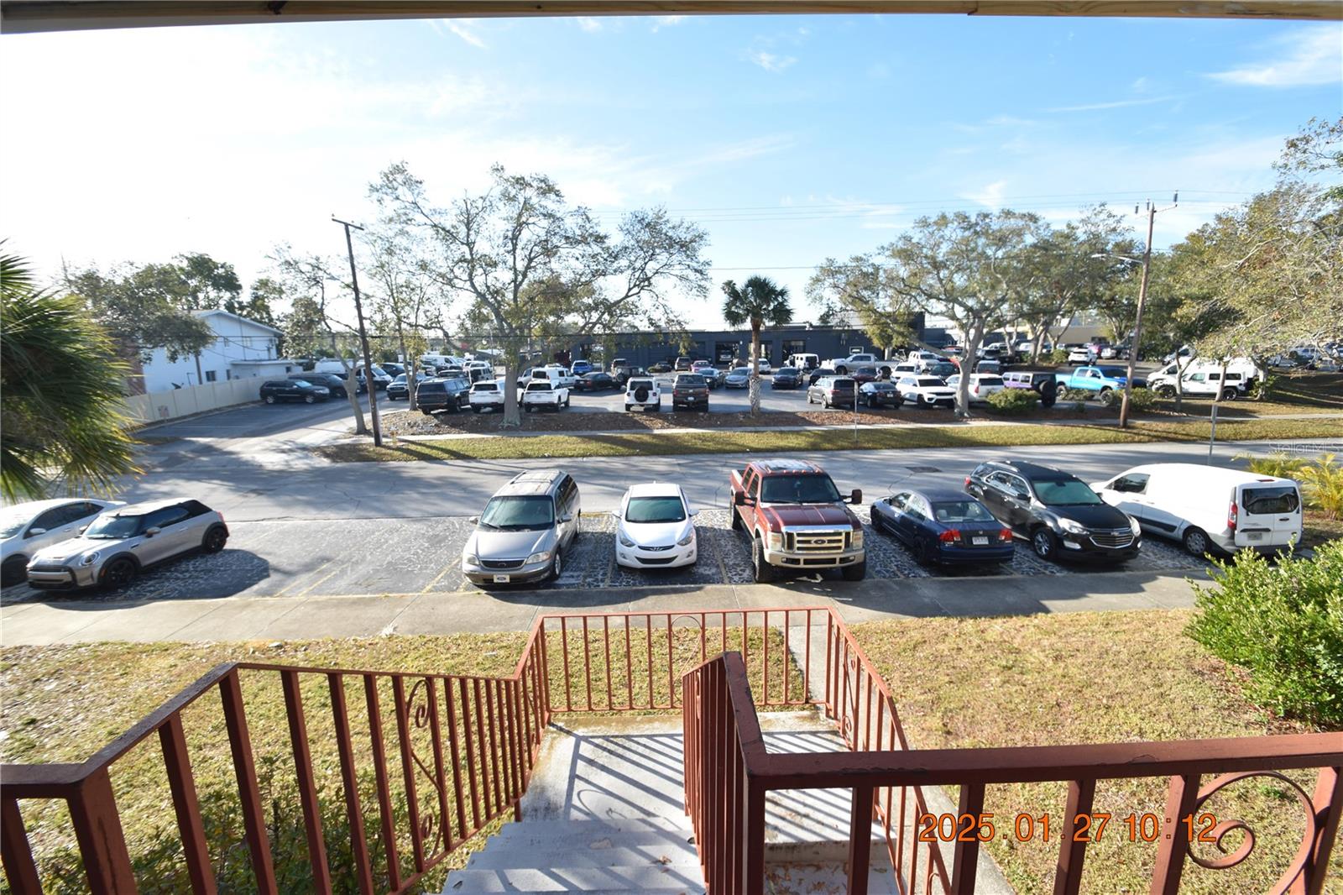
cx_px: 672
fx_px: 559
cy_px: 448
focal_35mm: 15
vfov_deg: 77.3
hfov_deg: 100.4
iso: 200
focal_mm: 10
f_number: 8
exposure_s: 1/250
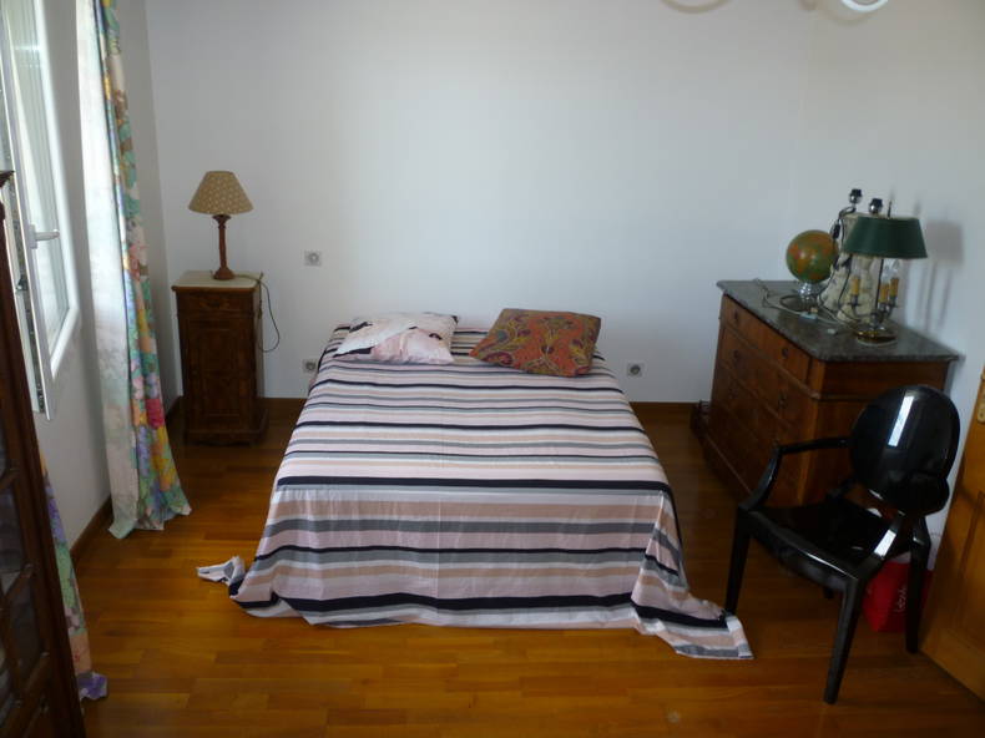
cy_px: 369
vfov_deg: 48.2
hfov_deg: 61.7
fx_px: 825
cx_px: 492
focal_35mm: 29
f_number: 3.3
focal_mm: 5.2
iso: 125
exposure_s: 1/30
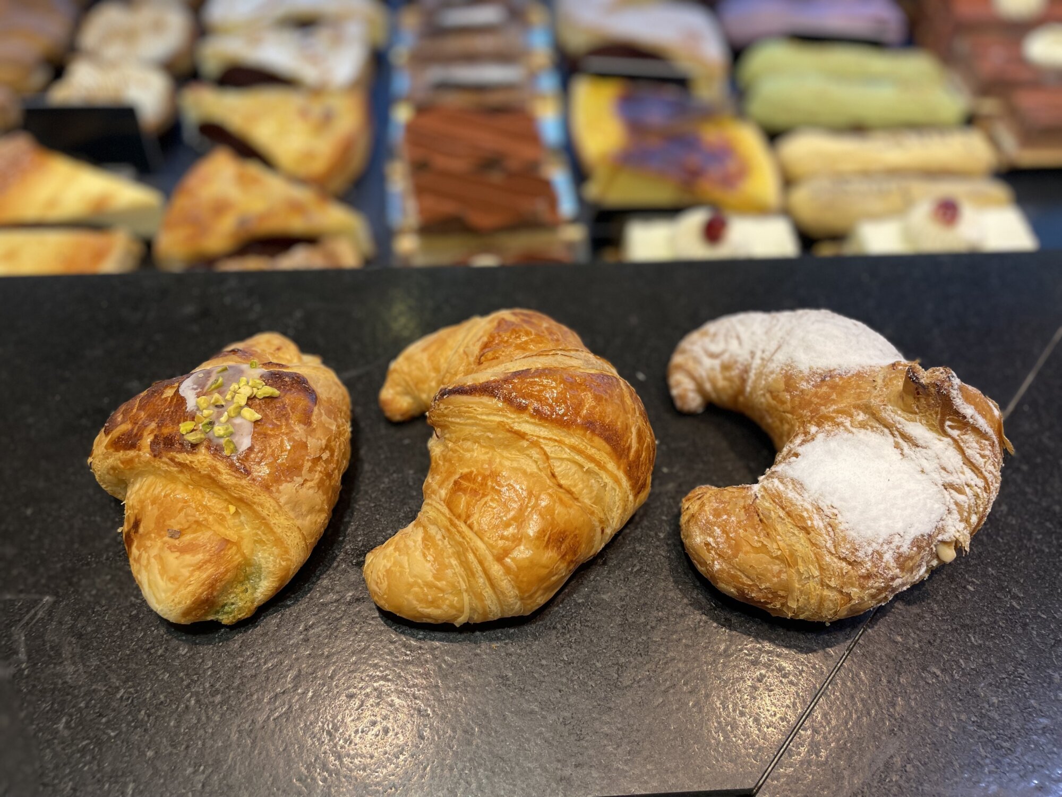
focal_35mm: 26
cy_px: 398
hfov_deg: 67.3
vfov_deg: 53.1
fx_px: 798
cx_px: 531
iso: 40
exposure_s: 1/261
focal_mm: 4.2
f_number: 1.6
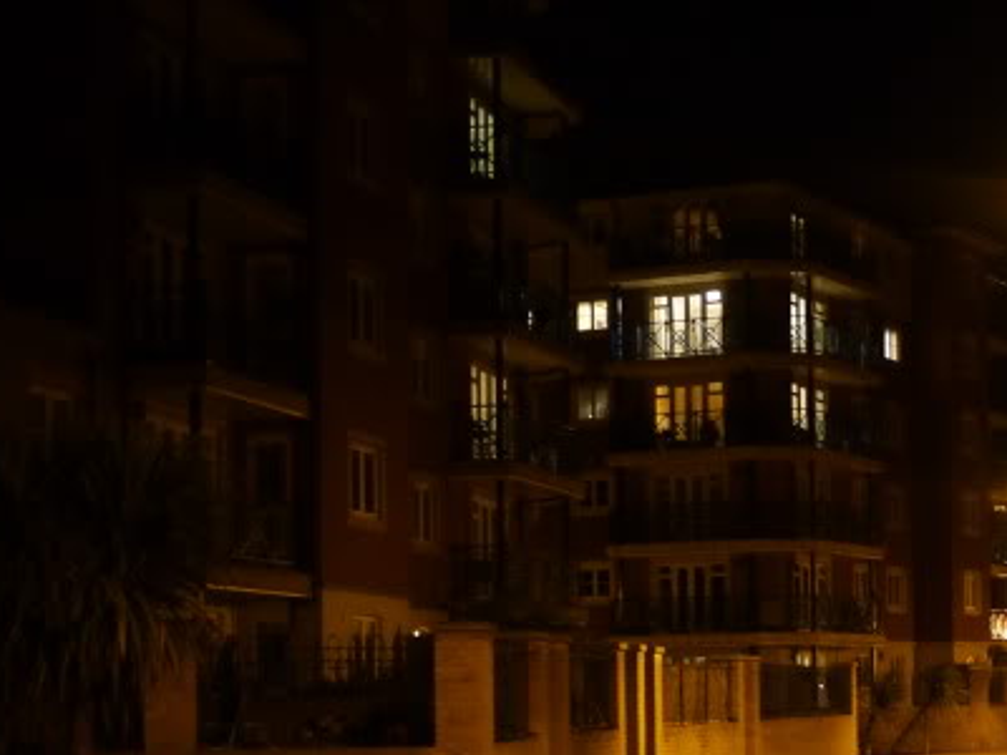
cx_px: 930
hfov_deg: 23.7
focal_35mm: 80
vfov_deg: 18.2
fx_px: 2327
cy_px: 672
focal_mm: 20
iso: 800
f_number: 1.8
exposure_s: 1/13
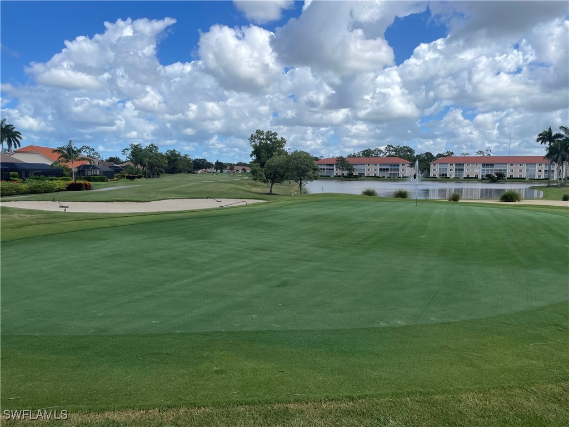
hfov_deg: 67.3
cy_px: 214
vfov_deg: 53.1
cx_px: 284
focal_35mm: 26
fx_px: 427
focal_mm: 4.2
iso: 32
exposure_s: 1/4000
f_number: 1.6
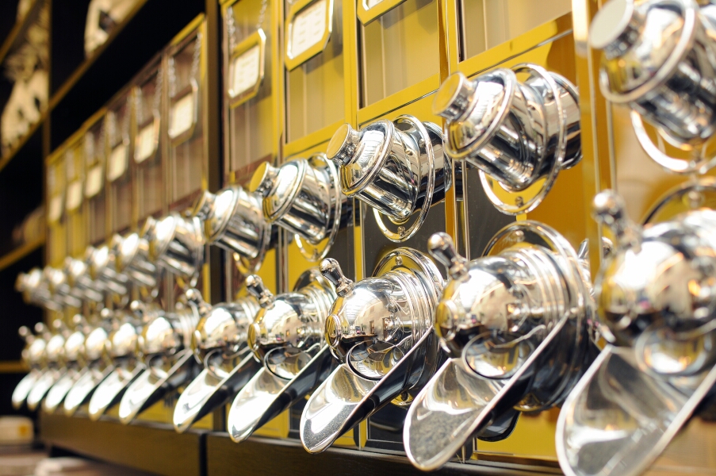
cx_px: 358
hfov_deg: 37.9
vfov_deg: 25.7
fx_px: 1043
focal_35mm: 52
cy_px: 238
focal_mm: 35
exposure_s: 1/125
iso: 320
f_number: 2.8
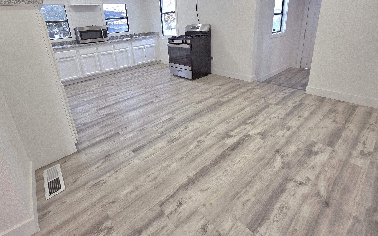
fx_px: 165
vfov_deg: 69.2
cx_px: 167
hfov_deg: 97.4
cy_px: 78
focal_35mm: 16
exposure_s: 1/120
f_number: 1.9
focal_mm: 2.2
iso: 125
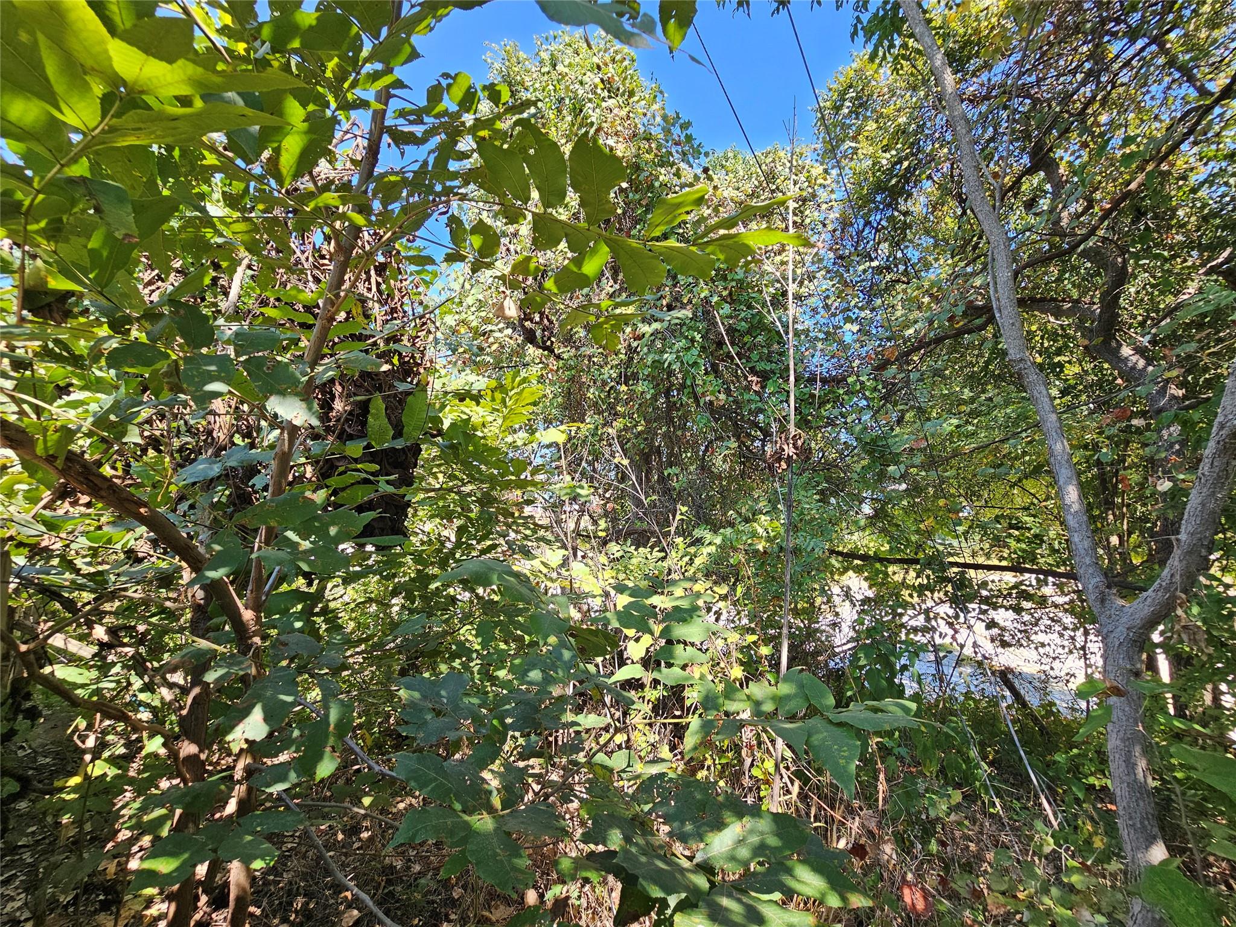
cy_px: 464
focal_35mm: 13
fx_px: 464
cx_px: 618
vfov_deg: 89.9
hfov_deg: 106.2
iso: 50
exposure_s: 1/282
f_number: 2.2
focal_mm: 2.2
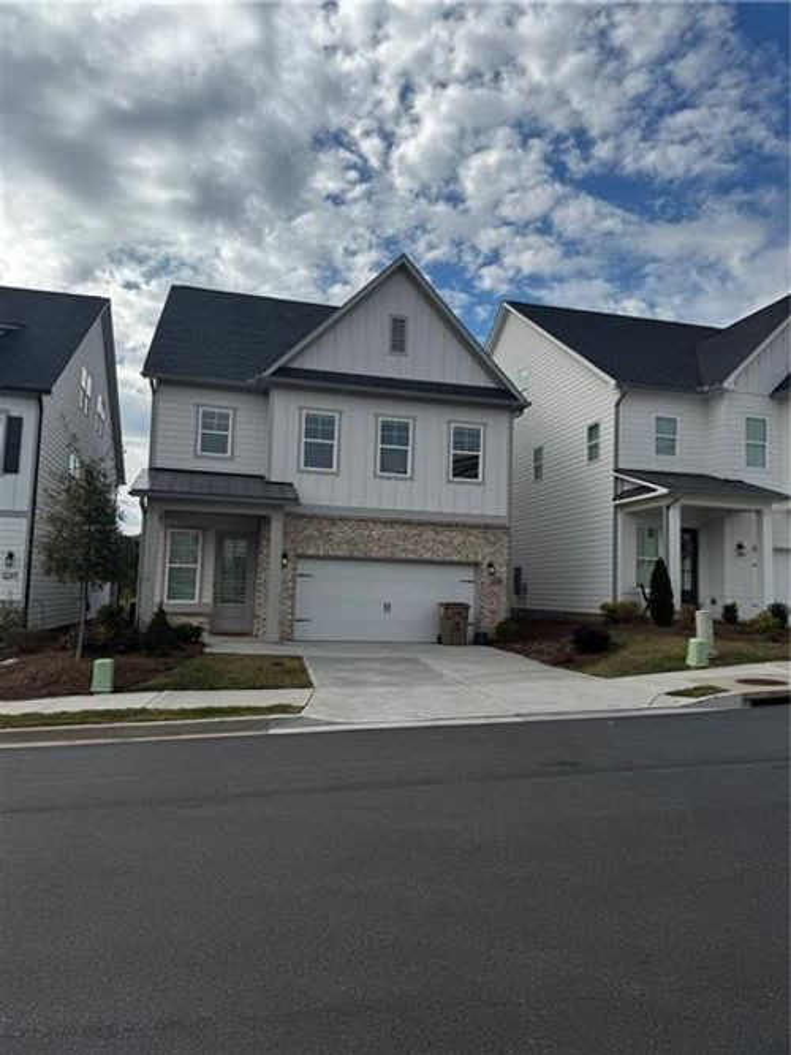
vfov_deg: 71.6
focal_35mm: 24
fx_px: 731
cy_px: 528
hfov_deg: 56.8
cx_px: 396
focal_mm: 6.76
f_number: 1.78
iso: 80
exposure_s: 1/6410
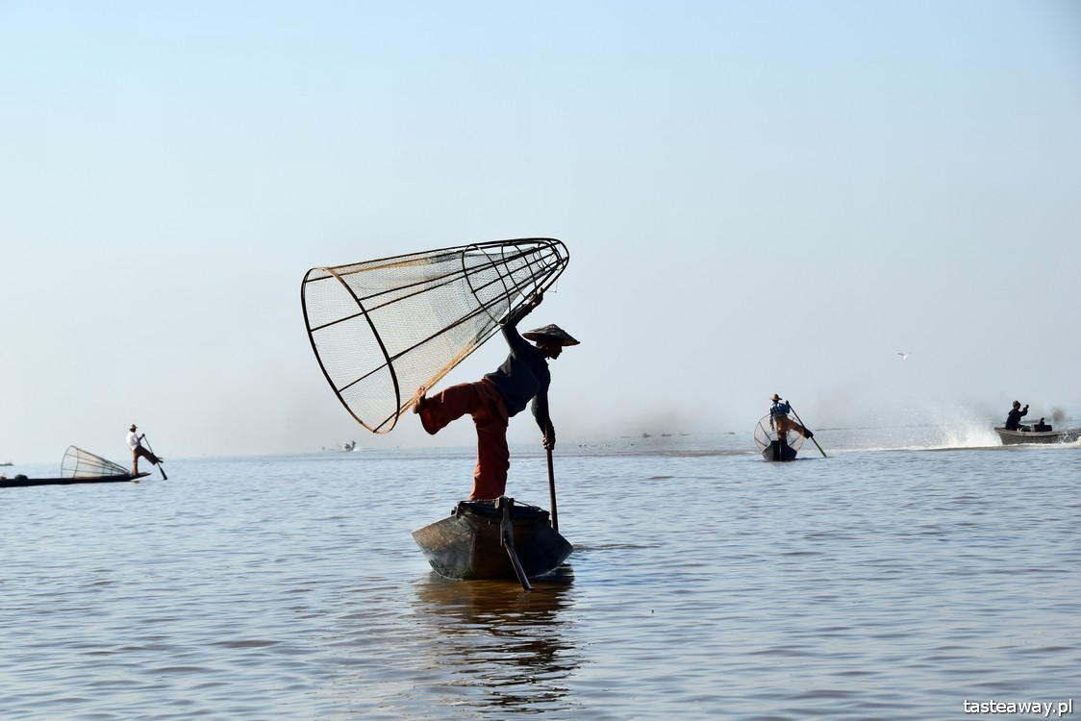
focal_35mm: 142
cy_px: 360
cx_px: 540
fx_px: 4280
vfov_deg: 9.6
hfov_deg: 14.4
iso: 280
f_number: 11
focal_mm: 95
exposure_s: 1/500
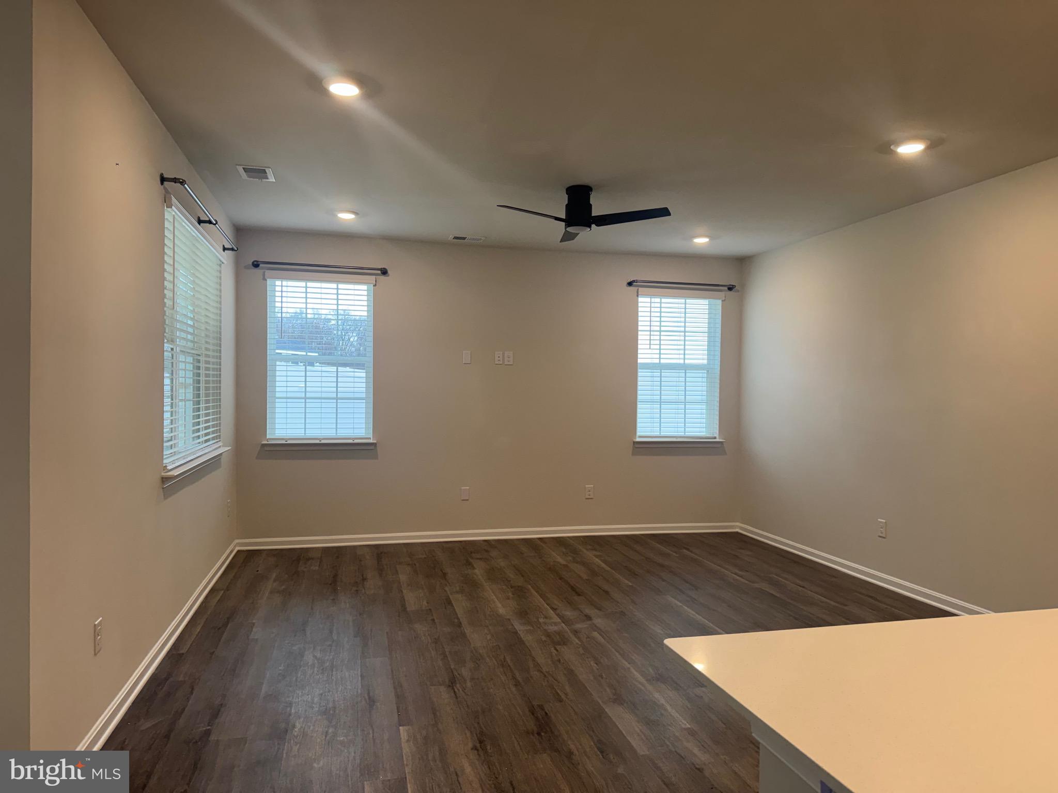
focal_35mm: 24
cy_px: 396
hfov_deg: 71.6
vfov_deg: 56.8
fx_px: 734
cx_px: 529
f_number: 1.78
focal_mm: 6.76
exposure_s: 1/120
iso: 160
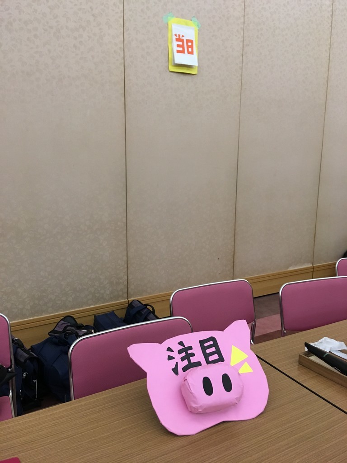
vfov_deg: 61.7
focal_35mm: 29
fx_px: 388
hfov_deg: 48.2
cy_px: 232
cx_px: 174
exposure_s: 1/30
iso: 125
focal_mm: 4.15
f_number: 2.2
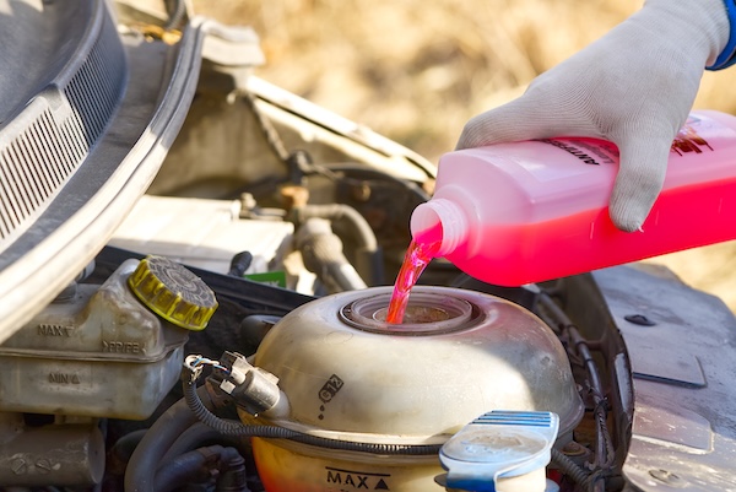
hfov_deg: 15.2
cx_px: 368
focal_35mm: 135
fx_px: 2762
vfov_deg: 10.2
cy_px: 246
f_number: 5.6
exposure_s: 1/400
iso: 200
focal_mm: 90
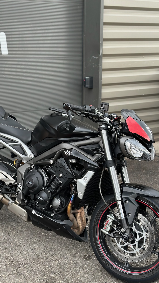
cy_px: 143
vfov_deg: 39.2
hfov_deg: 22.6
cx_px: 58
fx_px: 397
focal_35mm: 53
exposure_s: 1/169
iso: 100
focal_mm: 6.86
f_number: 1.78
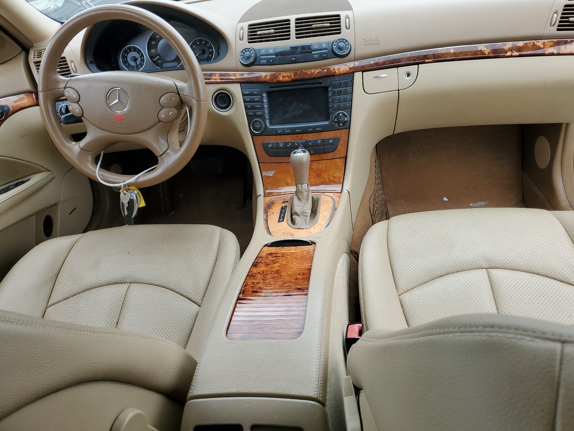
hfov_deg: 67.3
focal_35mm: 26
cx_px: 287
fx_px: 431
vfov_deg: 53.1
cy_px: 216
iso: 50
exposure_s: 1/625
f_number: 1.5
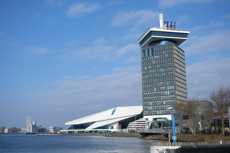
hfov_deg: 47.4
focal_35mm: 41
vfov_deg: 32.6
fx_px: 262
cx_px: 115
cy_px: 76
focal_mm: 27
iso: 200
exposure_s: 1/2500
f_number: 4
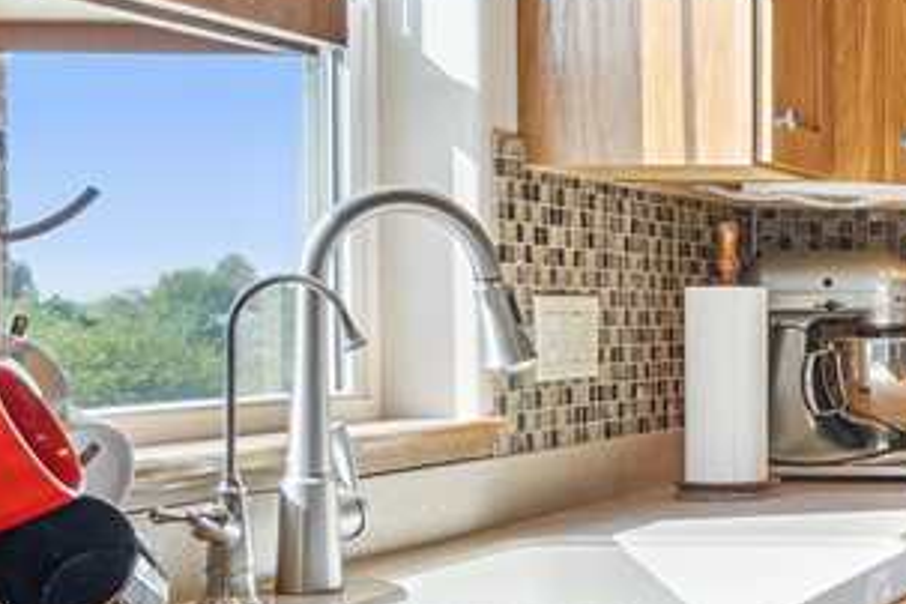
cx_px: 1331
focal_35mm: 76
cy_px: 369
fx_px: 1913
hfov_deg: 22.3
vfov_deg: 17.9
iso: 400
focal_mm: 18
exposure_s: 1/25
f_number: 8
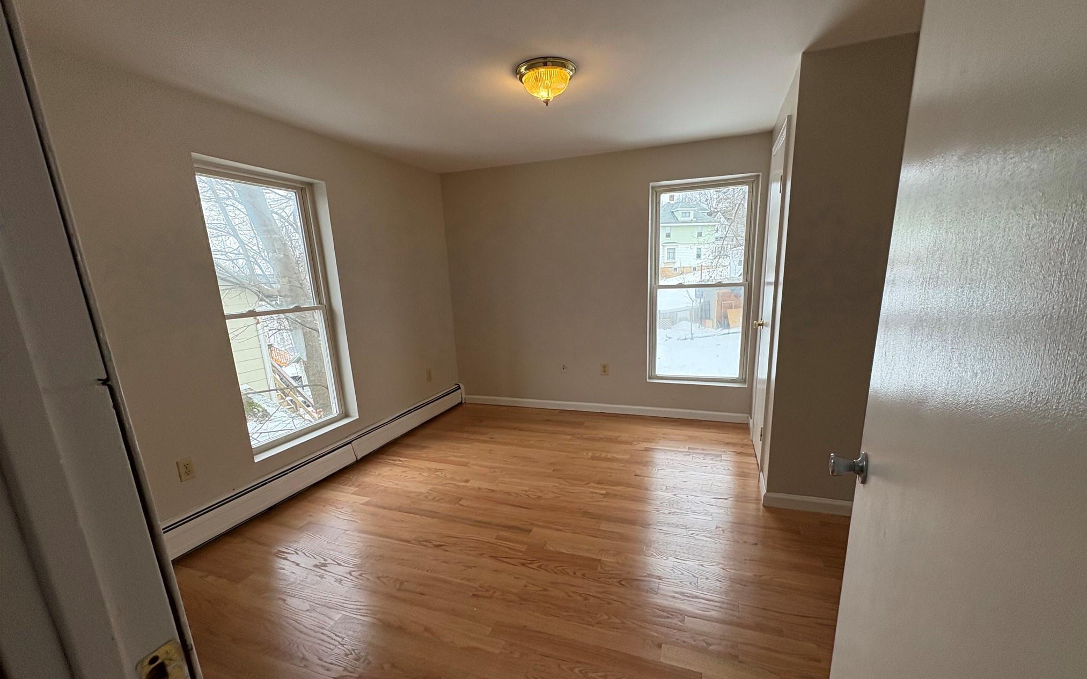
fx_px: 444
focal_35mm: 15
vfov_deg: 74.5
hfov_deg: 101.5
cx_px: 548
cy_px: 378
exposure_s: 1/134
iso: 100
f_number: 2.2
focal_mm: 2.22
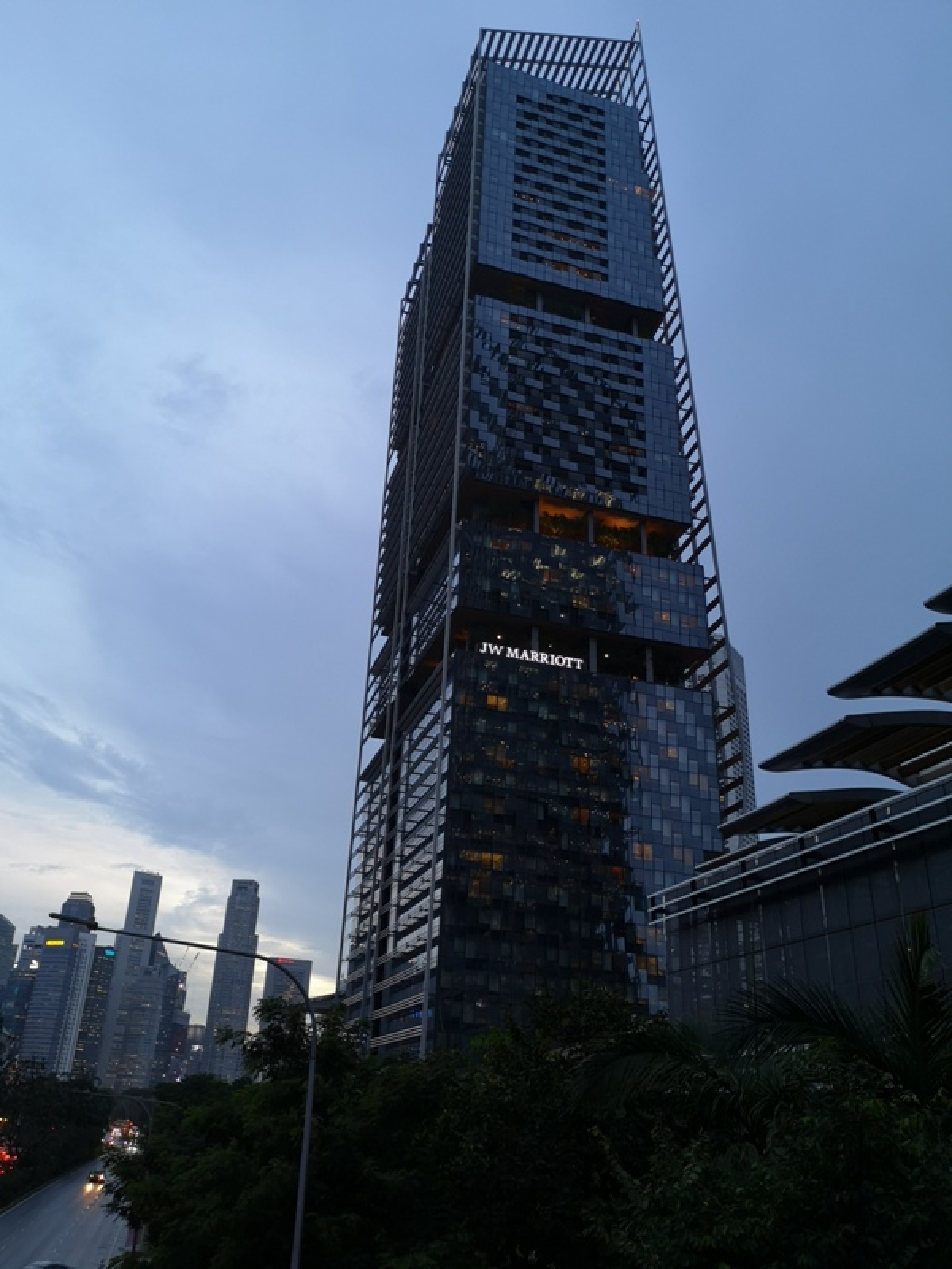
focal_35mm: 27
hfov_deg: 51.4
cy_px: 634
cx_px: 476
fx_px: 990
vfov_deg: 65.3
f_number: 1.8
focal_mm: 3.95
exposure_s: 1/50
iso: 160
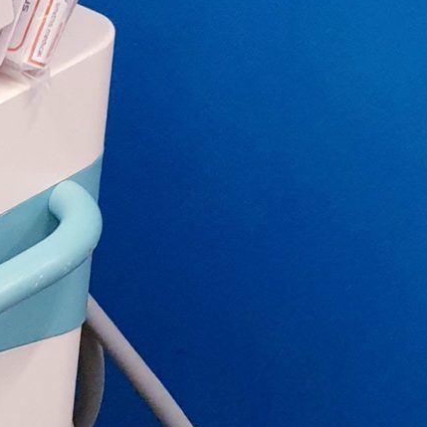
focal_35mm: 137
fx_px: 1912
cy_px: 199
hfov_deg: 11.9
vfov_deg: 12.7
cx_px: -307
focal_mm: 4.3
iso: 320
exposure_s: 1/50
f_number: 2.4
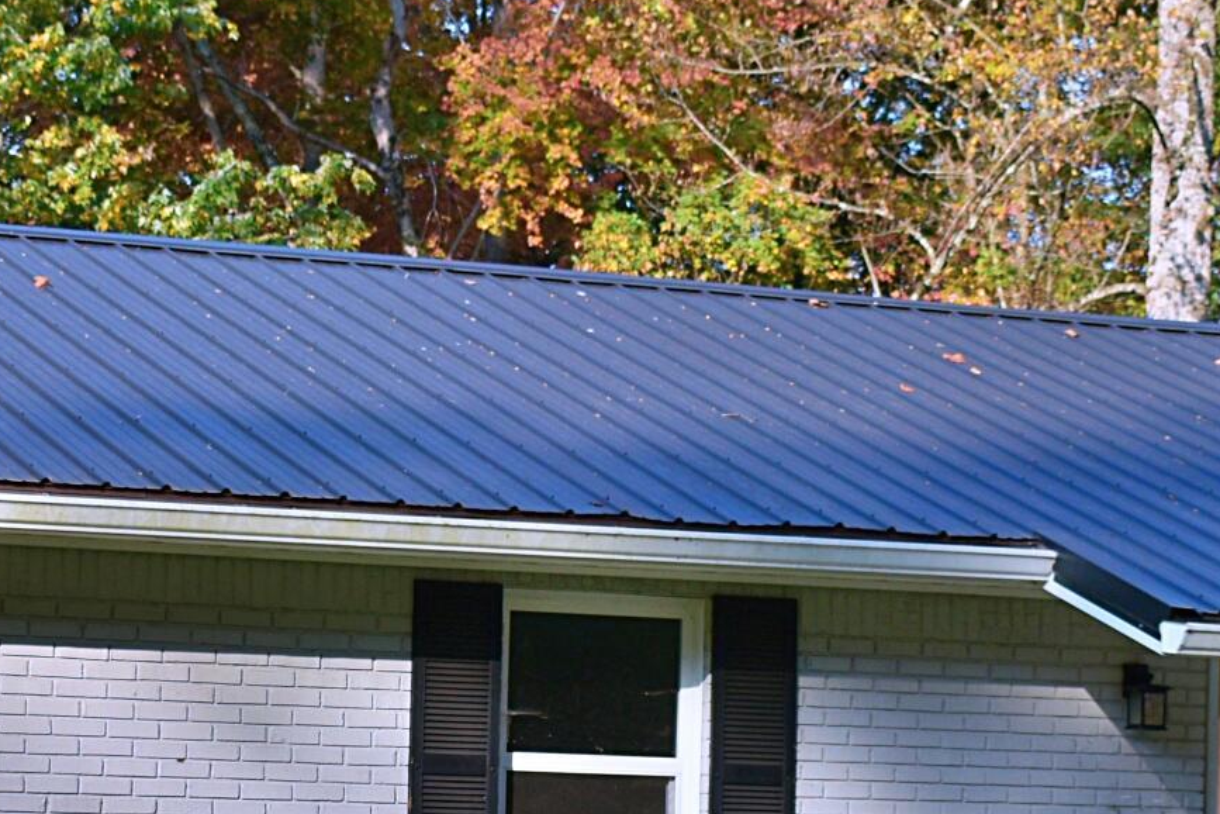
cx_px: 407
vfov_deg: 10.1
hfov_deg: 15.2
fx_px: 4575
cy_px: 872
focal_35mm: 135
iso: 100
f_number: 4
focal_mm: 26
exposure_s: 1/800
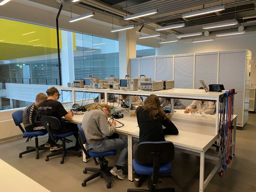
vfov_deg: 53.1
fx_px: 192
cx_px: 128
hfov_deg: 67.3
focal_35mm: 26
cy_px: 96
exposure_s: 1/50
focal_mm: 4.25
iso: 160
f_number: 1.8
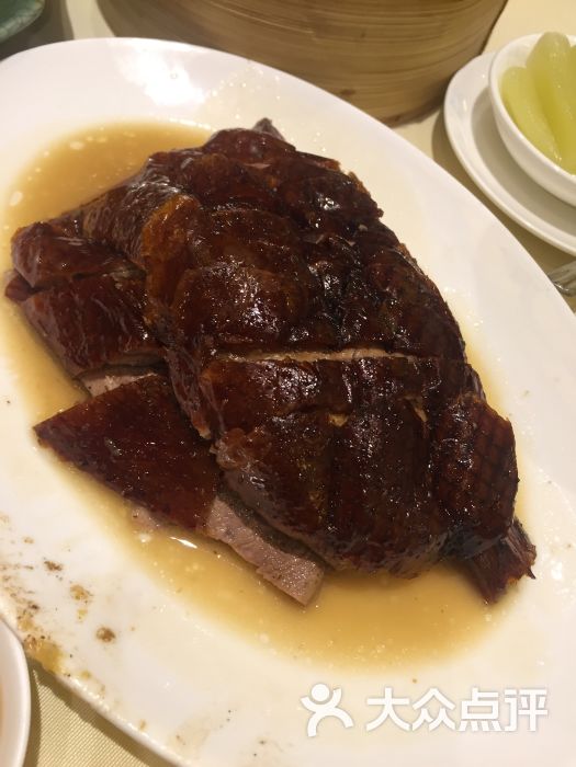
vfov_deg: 61.7
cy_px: 384
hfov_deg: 48.2
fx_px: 643
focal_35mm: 29
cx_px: 288
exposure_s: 1/33
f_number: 2.2
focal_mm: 4.15
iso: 80
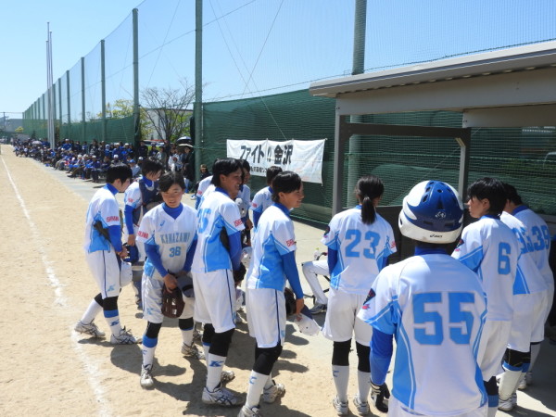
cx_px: 278
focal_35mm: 33
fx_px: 530
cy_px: 208
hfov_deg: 55.4
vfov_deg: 42.9
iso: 100
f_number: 3.6
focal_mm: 5.9
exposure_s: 1/1000
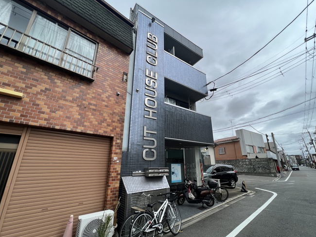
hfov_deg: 101.9
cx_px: 166
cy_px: 126
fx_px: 128
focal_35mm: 14
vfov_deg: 85.6
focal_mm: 1.57
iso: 32
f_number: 1.8
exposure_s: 1/840
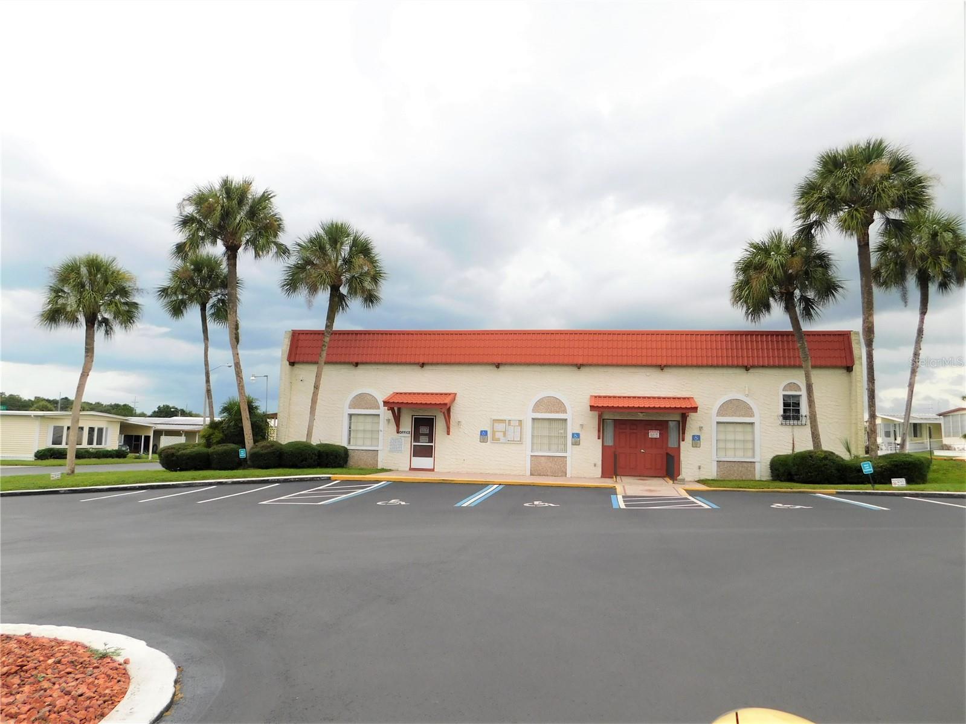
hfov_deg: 73.9
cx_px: 483
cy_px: 362
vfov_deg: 58.9
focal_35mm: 23
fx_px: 642
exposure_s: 1/250
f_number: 3
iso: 125
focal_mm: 4
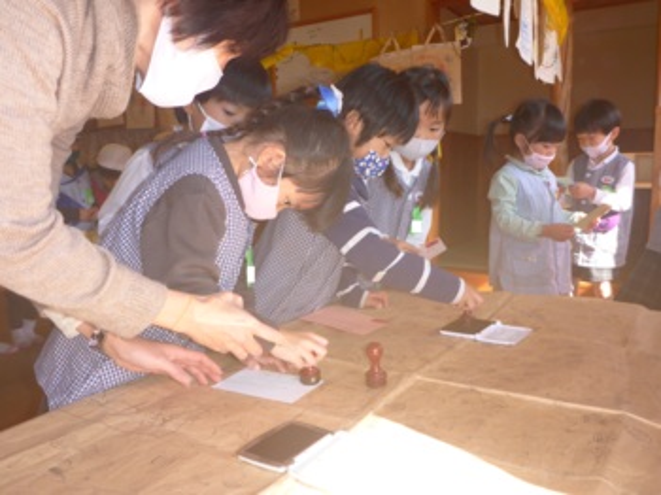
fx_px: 534
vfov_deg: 49.7
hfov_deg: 63.5
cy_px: 248
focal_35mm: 28
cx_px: 330
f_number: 3.3
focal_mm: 4.9
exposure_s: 1/80
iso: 100
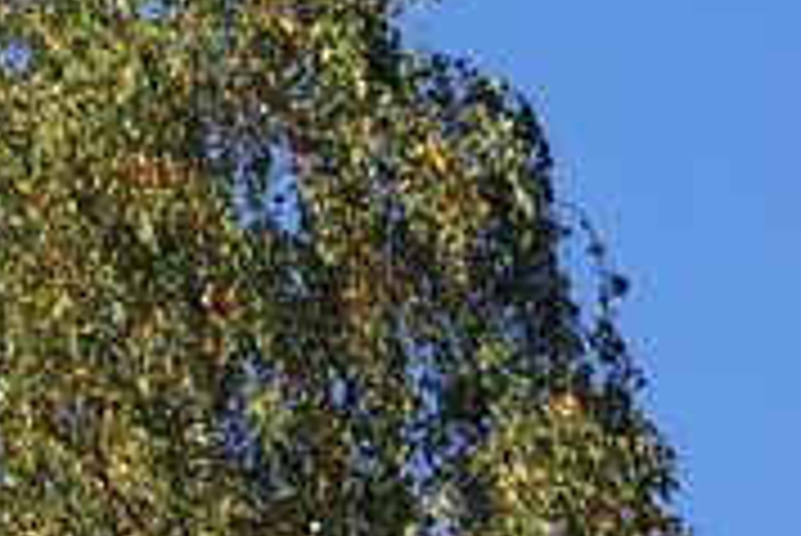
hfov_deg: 2.9
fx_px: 15743
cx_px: -1863
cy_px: -743
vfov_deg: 1.9
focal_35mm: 707
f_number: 11
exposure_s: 1/200
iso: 100
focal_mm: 70
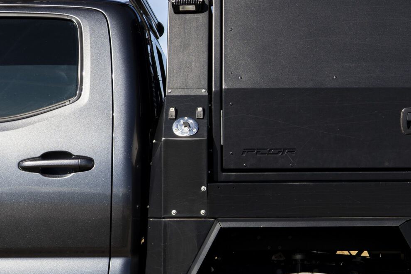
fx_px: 1062
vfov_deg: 14.7
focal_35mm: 93
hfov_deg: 21.9
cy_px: 201
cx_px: 253
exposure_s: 1/500
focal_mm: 24
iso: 100
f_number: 4
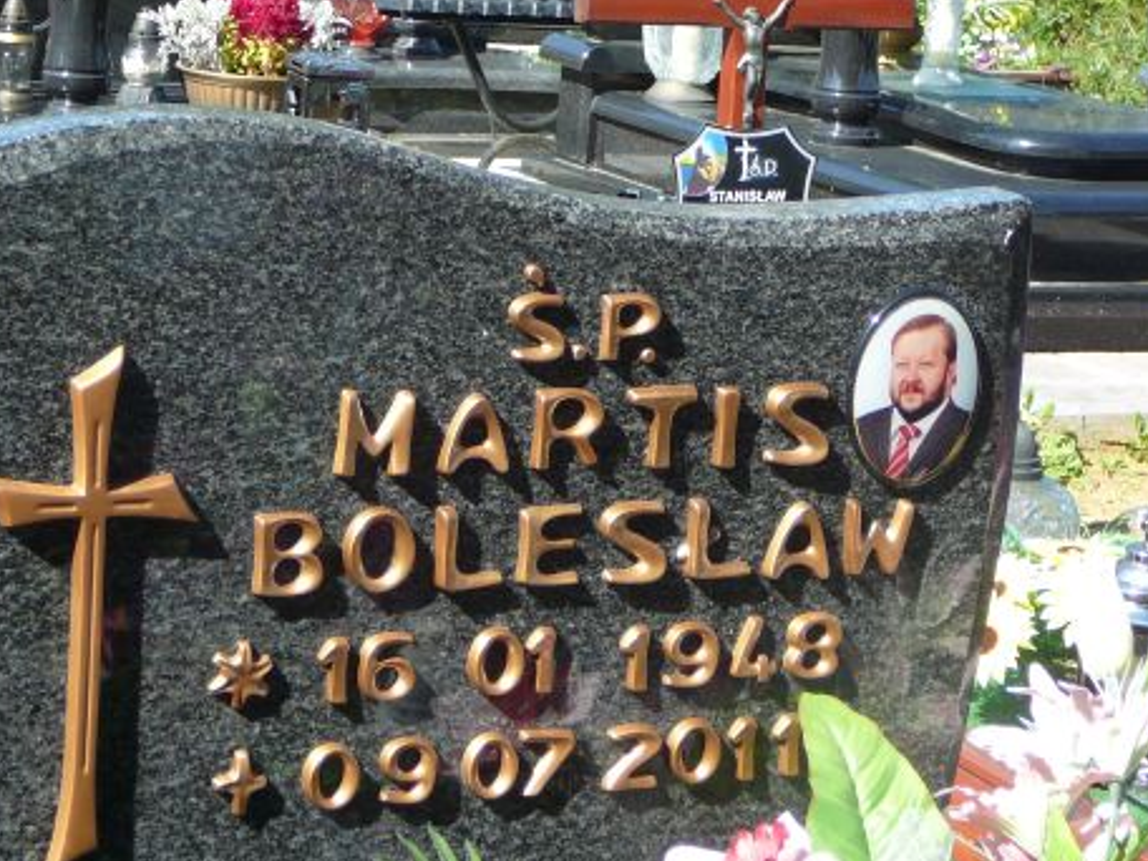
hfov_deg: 18.2
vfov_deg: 13.7
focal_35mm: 108
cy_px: 395
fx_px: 3582
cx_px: 496
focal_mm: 11.5
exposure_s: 1/320
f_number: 3.7
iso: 80
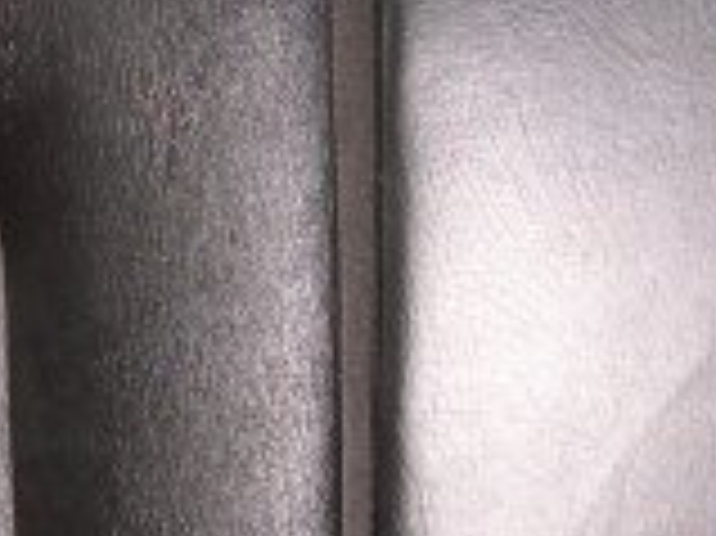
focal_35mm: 141
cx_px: 131
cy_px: 858
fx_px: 2914
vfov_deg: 10.1
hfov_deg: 13.9
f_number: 2.8
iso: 50
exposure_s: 1/60.1
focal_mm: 5.8
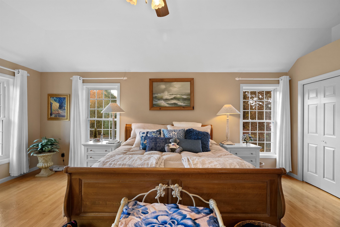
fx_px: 151
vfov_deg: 73.7
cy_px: 114
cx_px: 170
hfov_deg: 96.7
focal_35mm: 16
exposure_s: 1/2
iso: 320
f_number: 8
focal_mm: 16
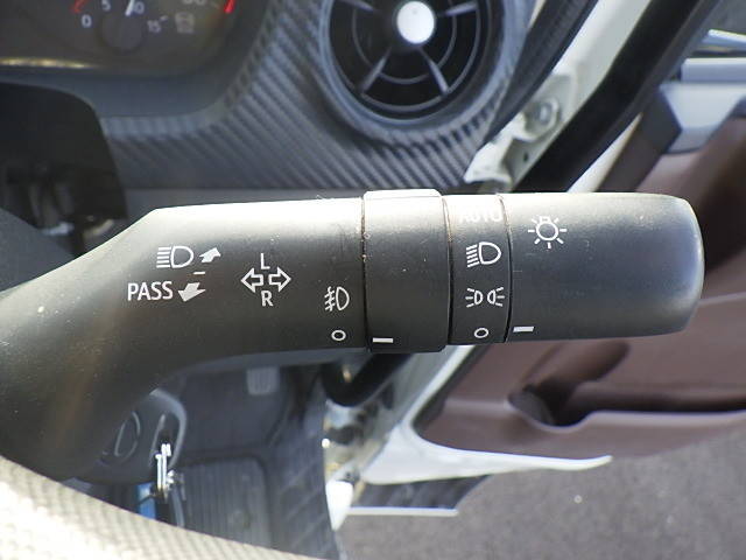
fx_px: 603
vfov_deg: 49.7
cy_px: 280
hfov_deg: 63.4
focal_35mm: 28
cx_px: 373
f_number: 3.5
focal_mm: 5
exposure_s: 1/60
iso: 250
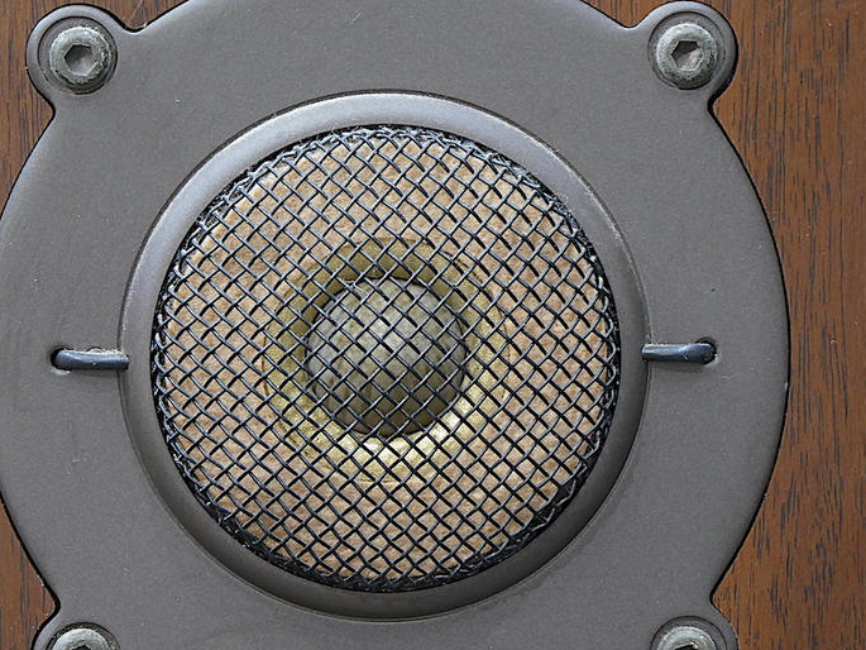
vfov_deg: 5.0
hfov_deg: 6.6
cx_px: 386
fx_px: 7507
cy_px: 343
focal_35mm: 300
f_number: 5.6
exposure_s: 1/2
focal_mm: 38.4
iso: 200
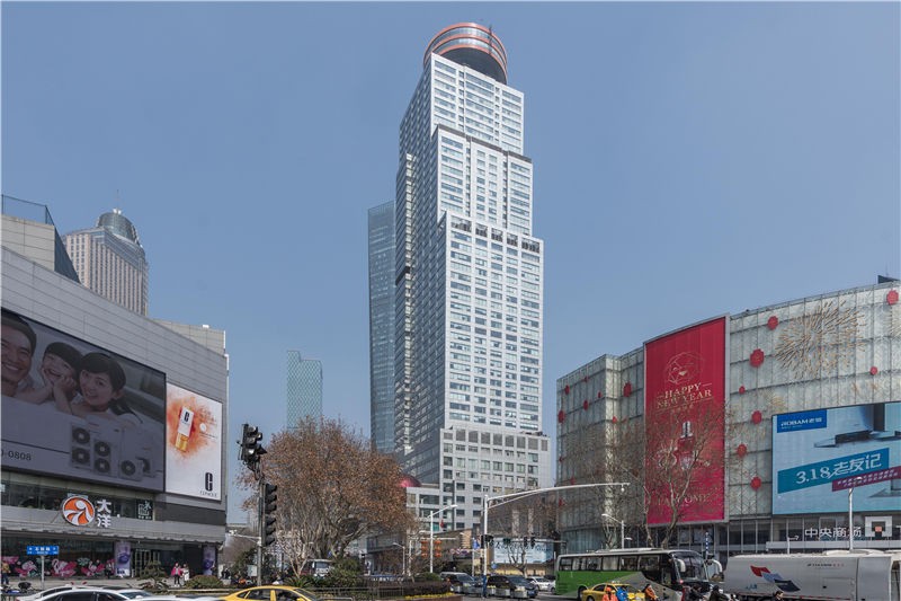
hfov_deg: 90.0
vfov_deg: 67.4
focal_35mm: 18
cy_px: 300
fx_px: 450
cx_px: 450
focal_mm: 18
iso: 100
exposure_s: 1/400
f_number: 8
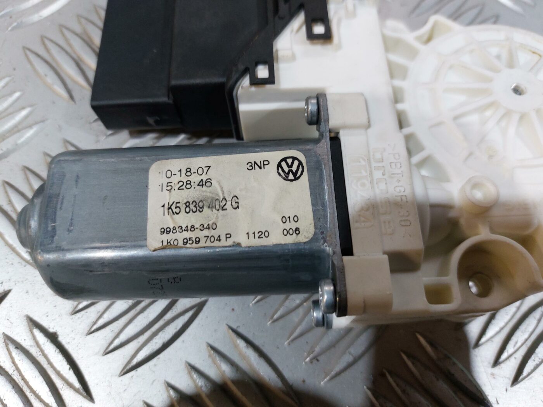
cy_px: 204
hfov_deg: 69.4
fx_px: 392
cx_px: 272
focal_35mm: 25
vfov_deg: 54.9
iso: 200
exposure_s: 1/60
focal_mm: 5.23
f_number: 1.8
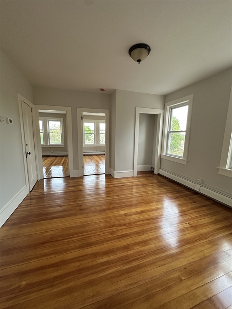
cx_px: 116
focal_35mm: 14
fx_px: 125
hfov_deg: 85.7
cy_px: 154
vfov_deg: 102.1
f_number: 2.2
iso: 160
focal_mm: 2.22
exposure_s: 1/99
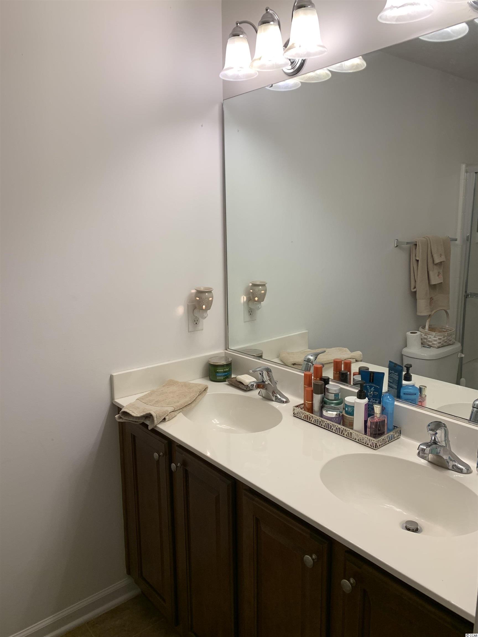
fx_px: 479
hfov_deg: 53.1
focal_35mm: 26
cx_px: 239
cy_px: 318
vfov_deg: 67.3
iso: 50
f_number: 1.8
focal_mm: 4.25
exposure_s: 1/120
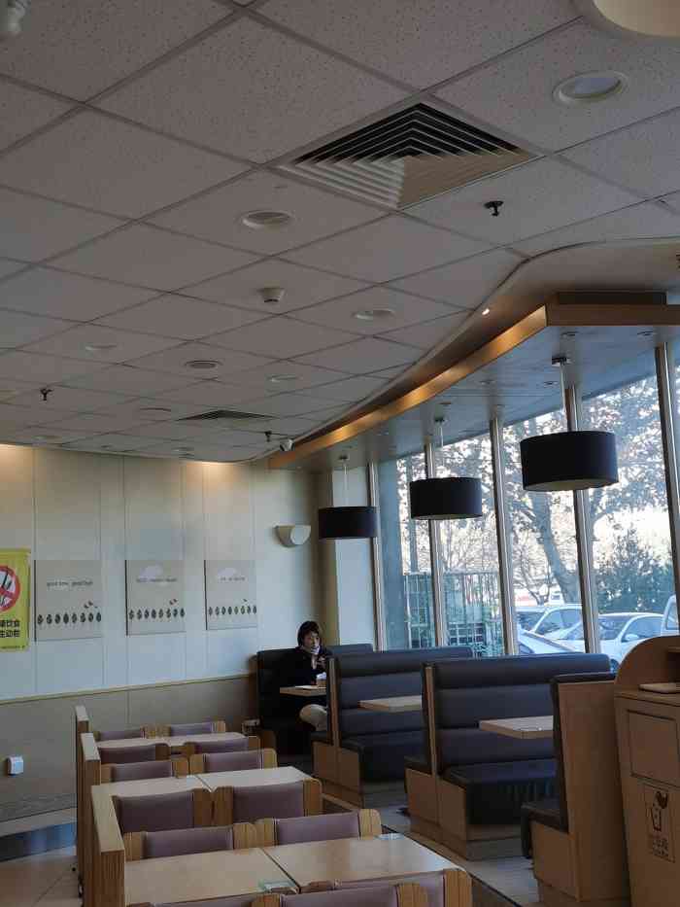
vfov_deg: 43.8
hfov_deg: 33.6
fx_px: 1126
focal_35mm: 43
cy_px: 454
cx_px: 340
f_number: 1.8
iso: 50
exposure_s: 1/213
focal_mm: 5.58
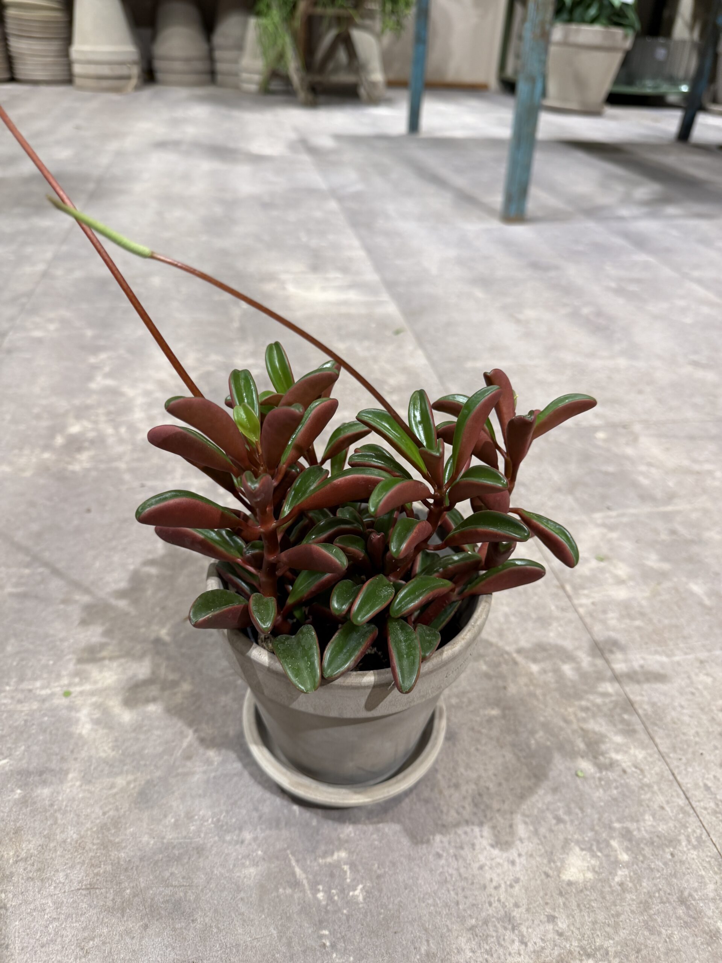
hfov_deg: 56.8
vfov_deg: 71.6
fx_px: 667
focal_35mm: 24
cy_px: 482
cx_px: 361
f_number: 1.78
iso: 125
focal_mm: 6.76
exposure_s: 1/100
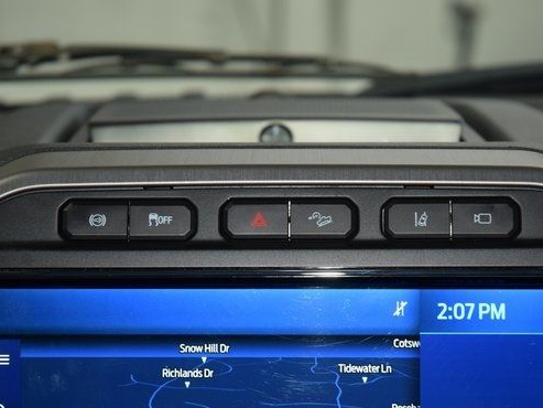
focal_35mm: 131
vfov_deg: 11.3
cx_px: 290
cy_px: 228
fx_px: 2055
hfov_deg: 15.0
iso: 900
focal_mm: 70
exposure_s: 1/60
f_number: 4.5
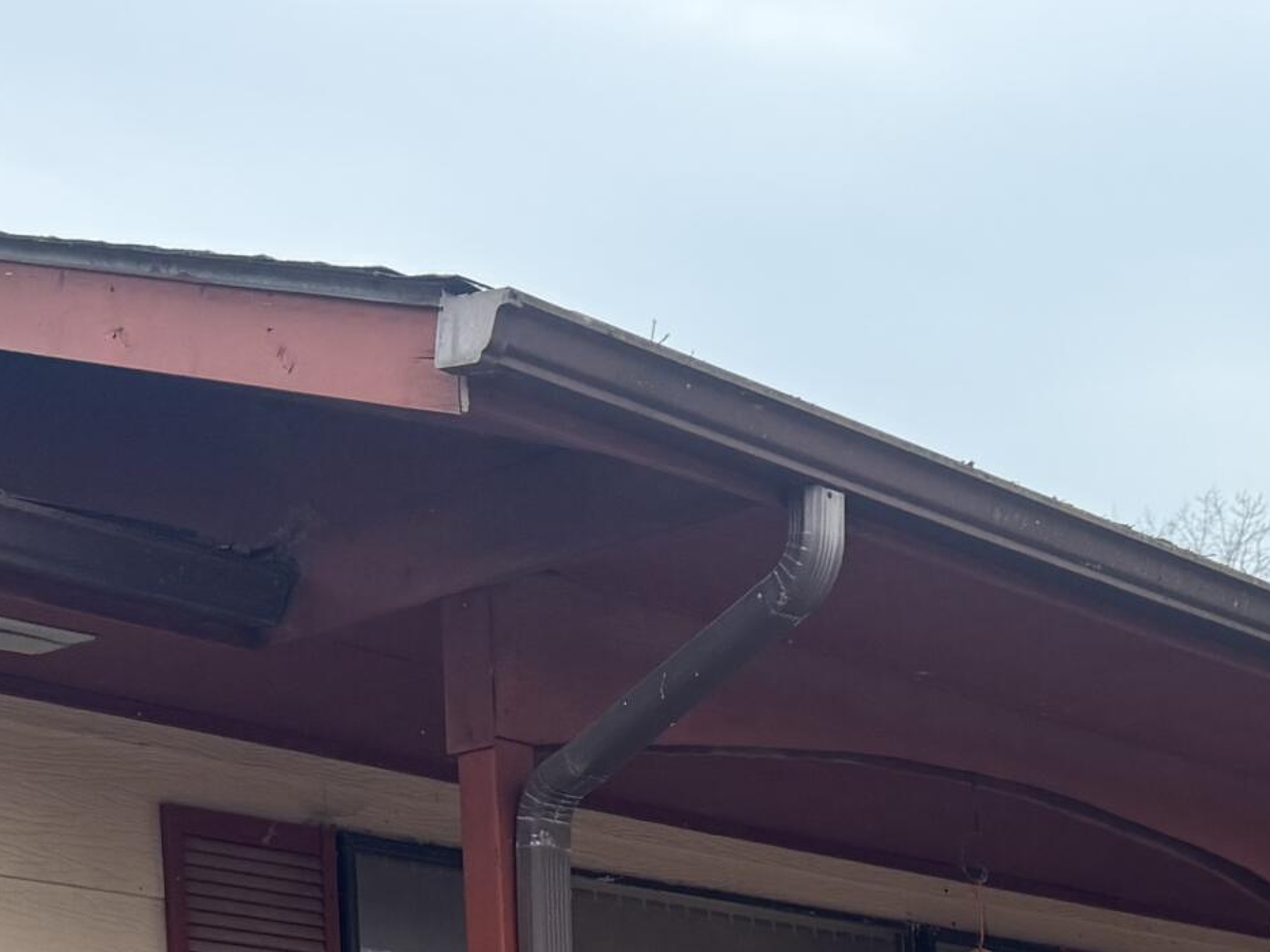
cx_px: 1163
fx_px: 2825
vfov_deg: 17.6
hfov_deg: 24.5
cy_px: 1331
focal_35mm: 77
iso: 100
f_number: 1.78
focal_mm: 6.76
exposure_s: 1/172
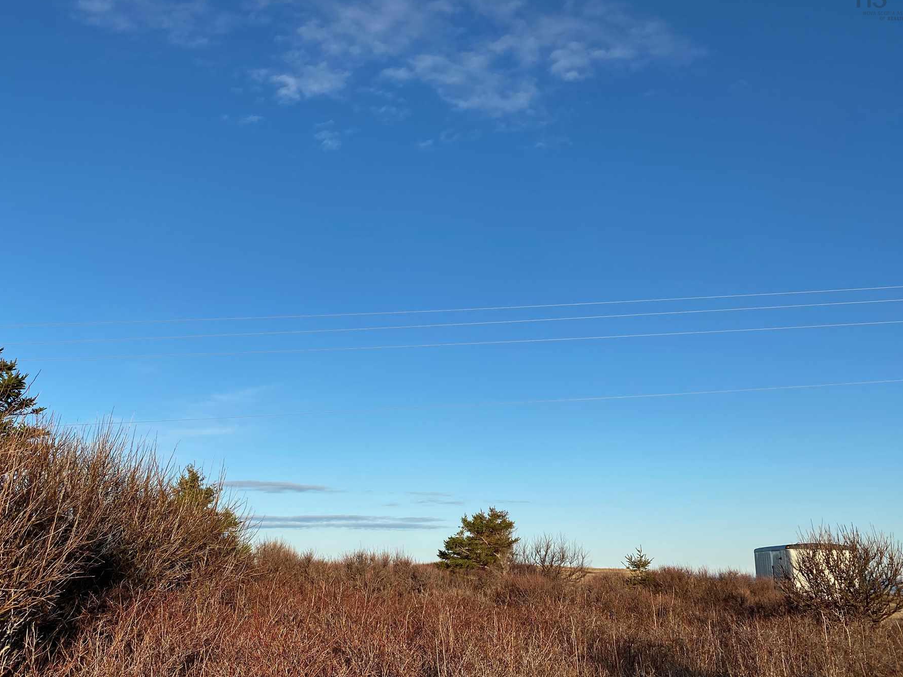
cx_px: 422
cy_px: 361
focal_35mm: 30
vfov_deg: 46.8
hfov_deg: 59.9
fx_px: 783
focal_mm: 4.25
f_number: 1.8
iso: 32
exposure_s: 1/2183
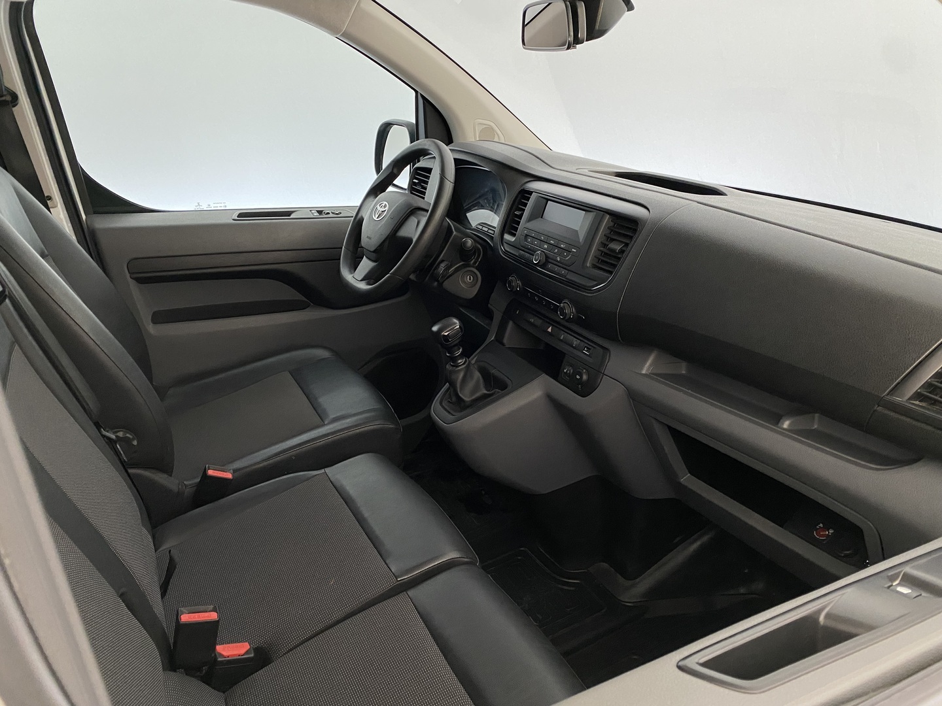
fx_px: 708
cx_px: 471
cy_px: 353
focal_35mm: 26
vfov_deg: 53.1
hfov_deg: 67.3
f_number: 1.8
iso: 320
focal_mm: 4.25
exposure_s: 1/50
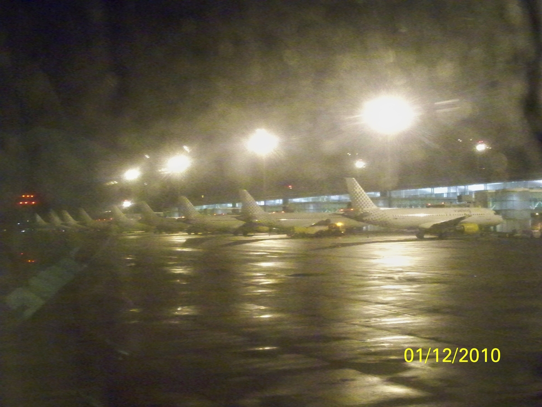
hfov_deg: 37.5
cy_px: 204
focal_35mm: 51
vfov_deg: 28.6
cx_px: 271
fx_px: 799
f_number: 3.2
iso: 2500
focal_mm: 10.5
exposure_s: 1/40
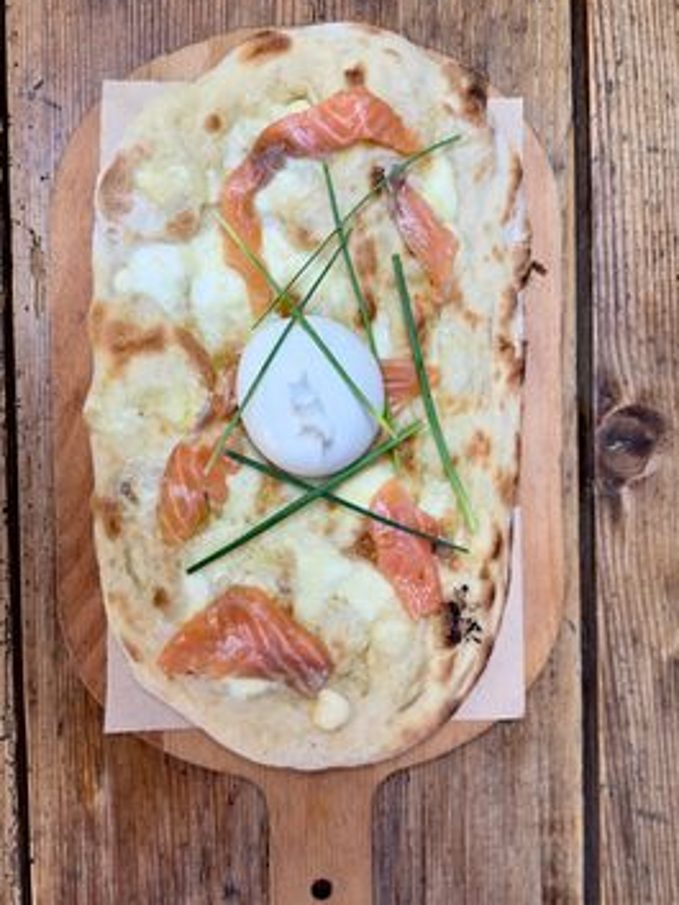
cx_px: 328
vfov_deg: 61.6
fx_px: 758
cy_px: 469
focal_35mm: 29
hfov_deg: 48.2
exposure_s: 1/100
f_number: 1.78
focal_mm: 6.86
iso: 80
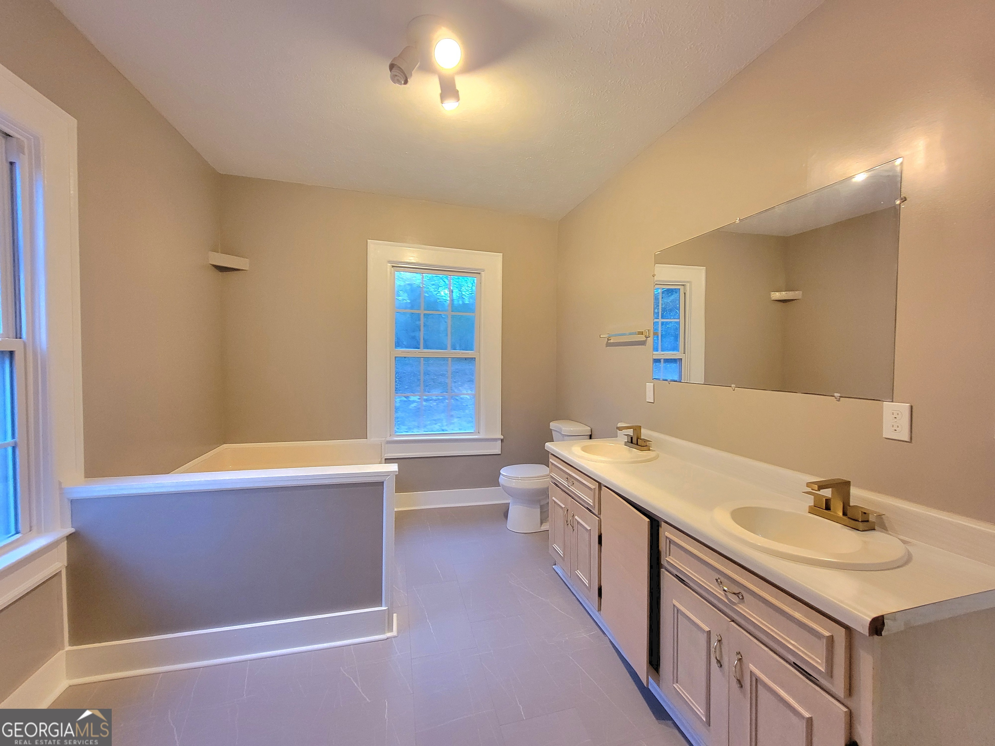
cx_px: 498
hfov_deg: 106.2
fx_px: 374
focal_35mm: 13
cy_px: 373
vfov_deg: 89.9
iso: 640
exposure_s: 1/30
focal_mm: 2.2
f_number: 2.2
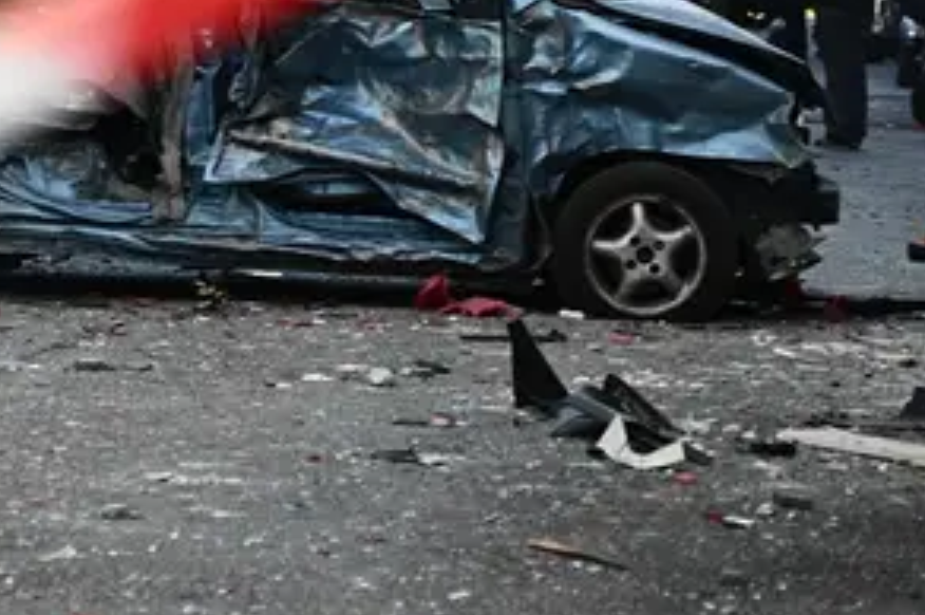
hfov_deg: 13.0
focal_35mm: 156
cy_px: 144
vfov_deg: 8.8
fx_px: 4004
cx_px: -35
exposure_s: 1/100
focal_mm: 70
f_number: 4
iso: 64
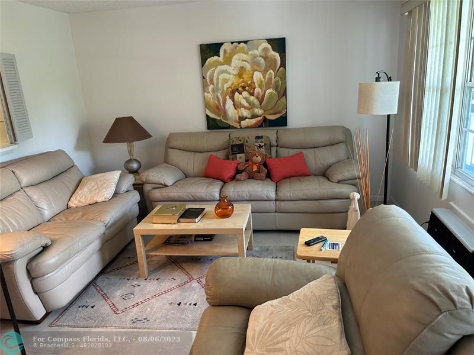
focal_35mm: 26
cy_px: 178
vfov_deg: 53.1
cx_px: 237
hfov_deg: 67.3
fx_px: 356
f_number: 1.5
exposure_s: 1/60
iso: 125
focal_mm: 5.7
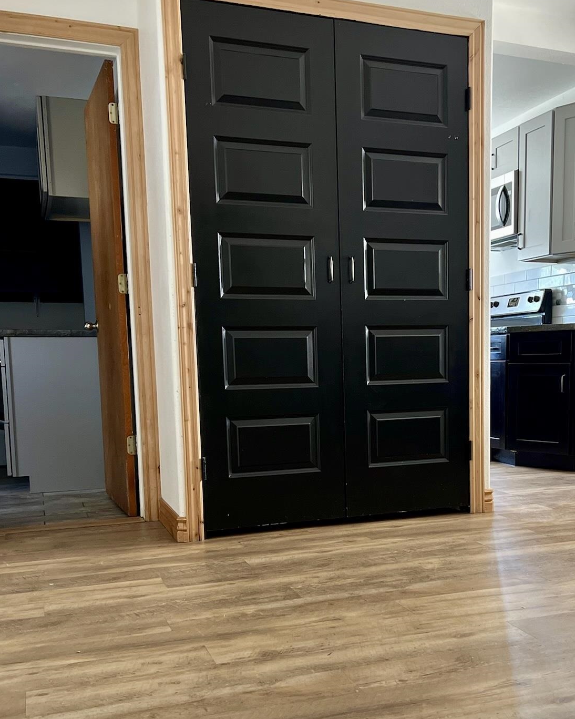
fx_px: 809
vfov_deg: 47.5
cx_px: 368
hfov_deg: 38.8
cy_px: 452
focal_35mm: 38
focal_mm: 5.7
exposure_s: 1/60
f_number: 1.5
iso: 400
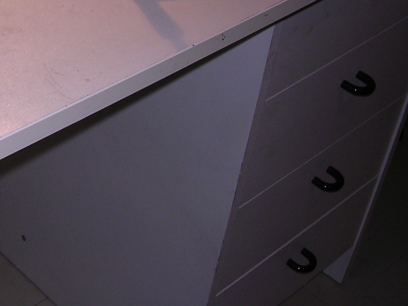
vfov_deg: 19.5
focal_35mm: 74
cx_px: 16
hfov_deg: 25.3
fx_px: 872
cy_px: 23
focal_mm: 5.8
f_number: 2.8
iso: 100
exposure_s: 1/60.1
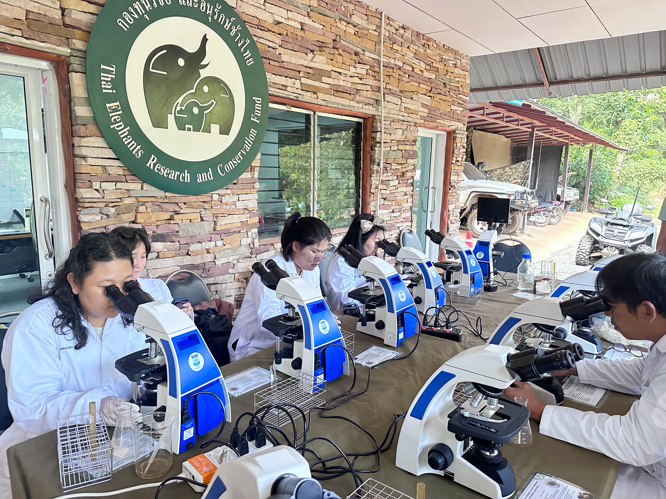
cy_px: 250
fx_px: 462
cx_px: 333
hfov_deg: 71.6
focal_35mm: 24
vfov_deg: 56.8
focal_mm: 6.86
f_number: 1.78
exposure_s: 1/60
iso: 500
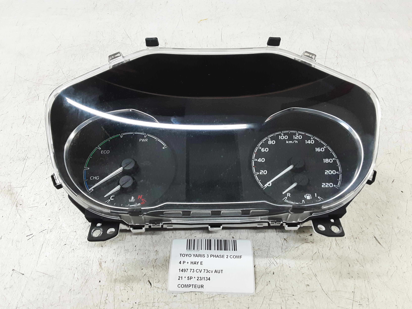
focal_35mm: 27
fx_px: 321
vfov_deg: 51.4
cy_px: 154
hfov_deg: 65.3
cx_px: 206
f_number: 1.9
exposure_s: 1/50
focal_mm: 2.91
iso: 200
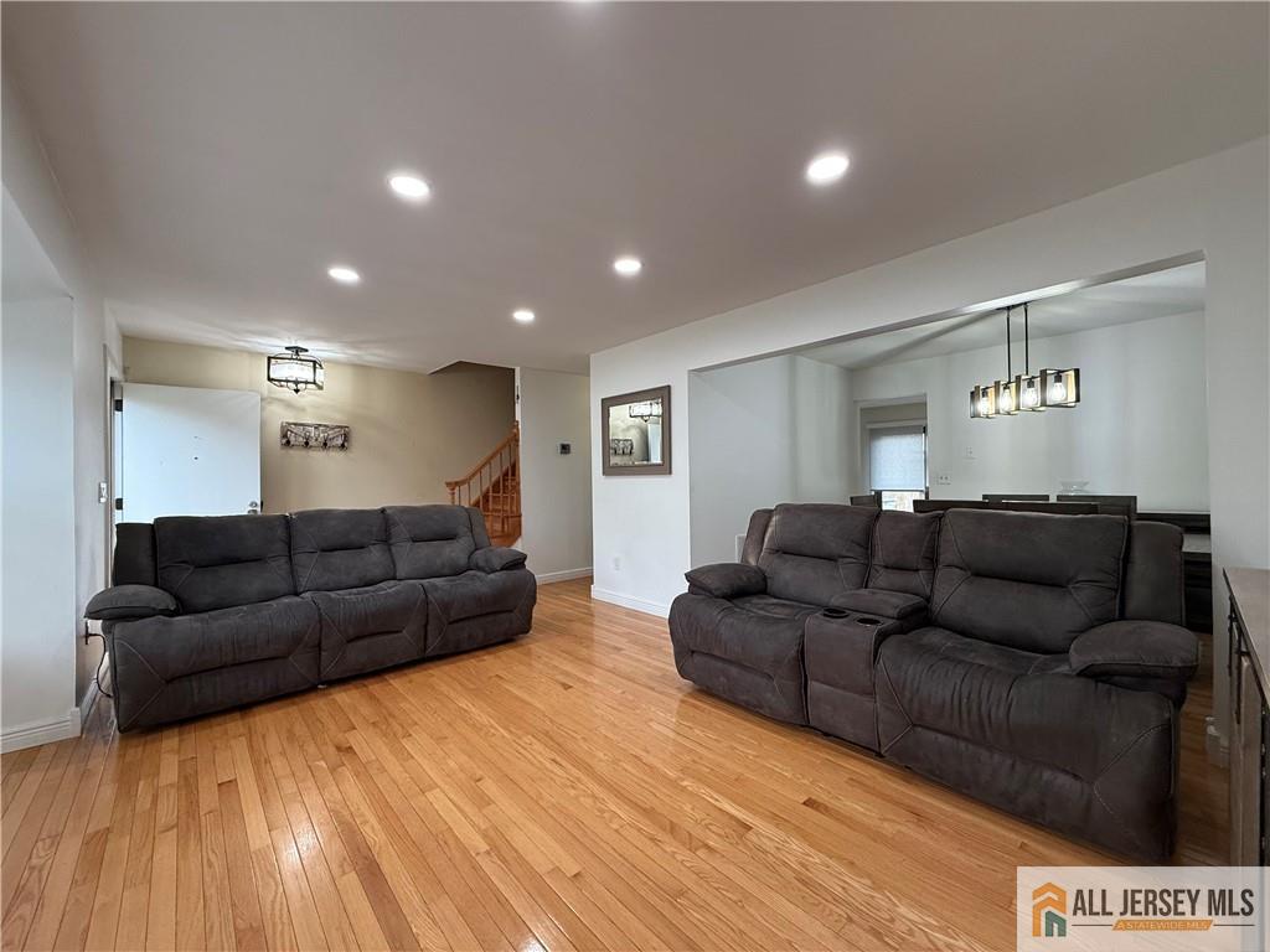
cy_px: 476
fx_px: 514
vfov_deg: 85.7
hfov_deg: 102.1
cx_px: 635
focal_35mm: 14
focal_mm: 2.22
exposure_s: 1/120
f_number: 2.2
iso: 250
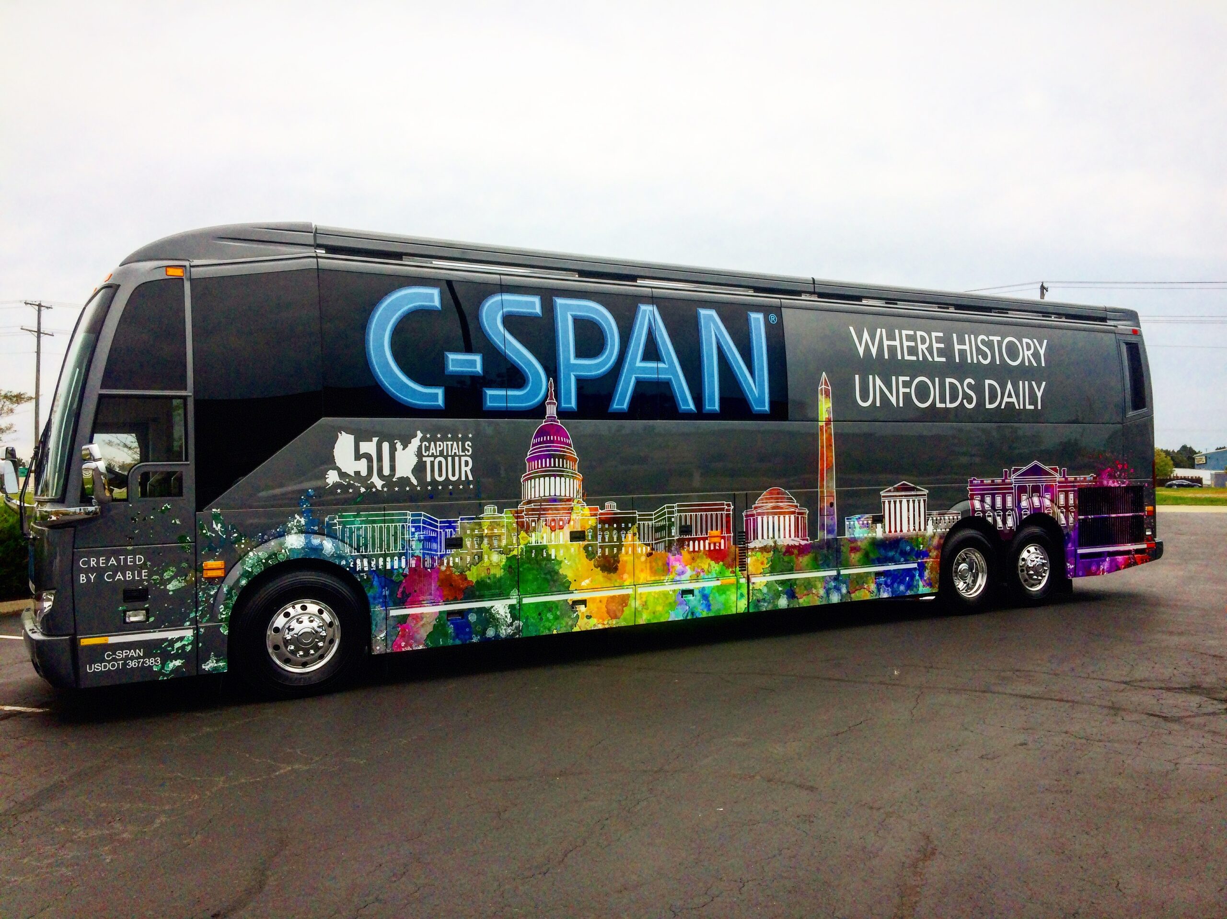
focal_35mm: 29
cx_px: 614
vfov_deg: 48.2
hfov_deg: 61.7
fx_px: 1028
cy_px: 460
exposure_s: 1/695
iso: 32
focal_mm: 4.15
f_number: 2.2
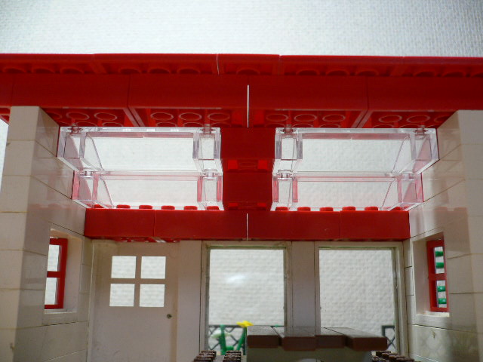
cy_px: 181
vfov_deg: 40.7
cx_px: 242
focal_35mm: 35
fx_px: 488
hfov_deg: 52.6
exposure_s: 1/30
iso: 100
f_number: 2.8
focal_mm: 5.8
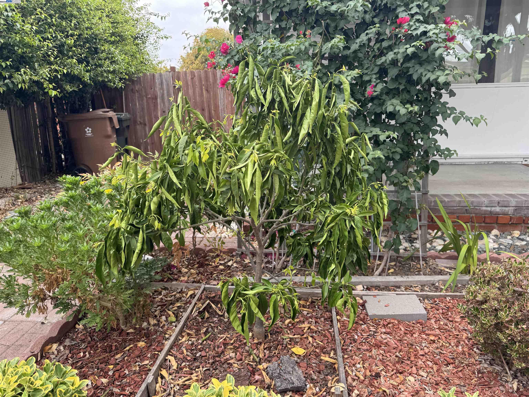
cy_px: 198
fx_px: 367
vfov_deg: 56.8
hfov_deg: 71.6
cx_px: 264
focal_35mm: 24
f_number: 1.78
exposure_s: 1/271
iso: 64
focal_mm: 6.76
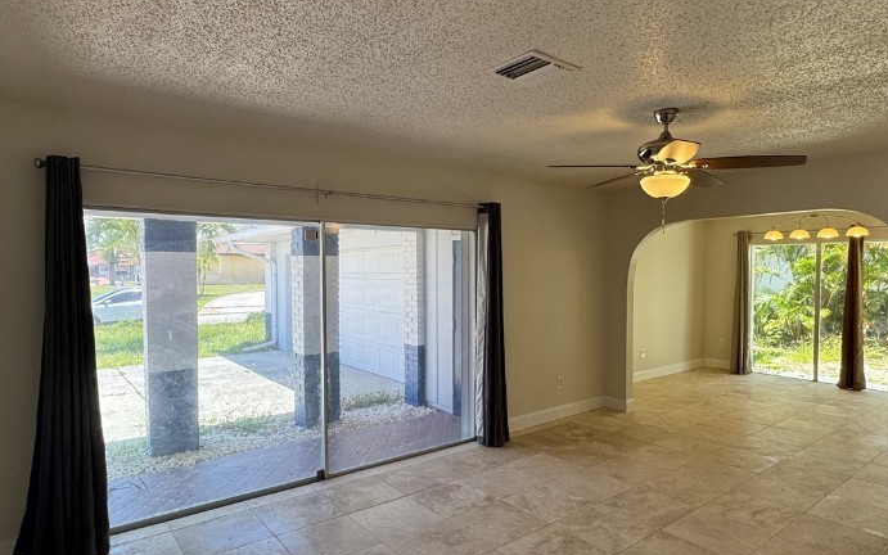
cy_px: 292
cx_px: 463
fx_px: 532
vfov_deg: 55.0
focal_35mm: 22
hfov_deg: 79.6
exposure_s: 1/185
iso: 40
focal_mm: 2.22
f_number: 2.2
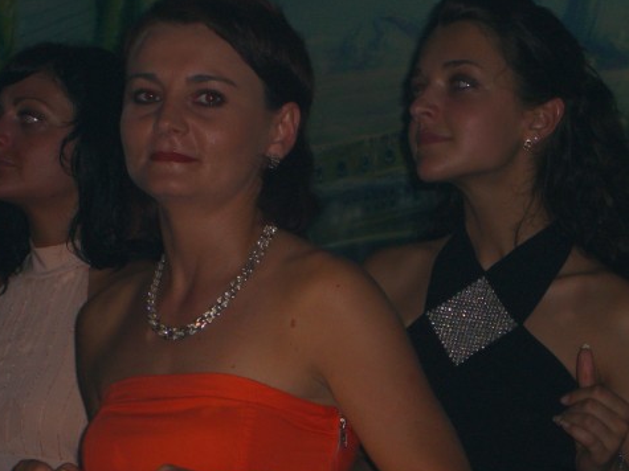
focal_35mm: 192
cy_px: 329
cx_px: 237
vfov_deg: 7.7
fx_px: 3488
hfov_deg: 10.3
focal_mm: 23.7
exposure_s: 1/60
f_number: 5.1
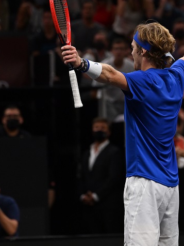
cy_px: 105
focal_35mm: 384
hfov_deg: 3.9
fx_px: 2722
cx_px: 137
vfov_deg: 5.2
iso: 2000
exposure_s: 1/1600
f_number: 4
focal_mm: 190
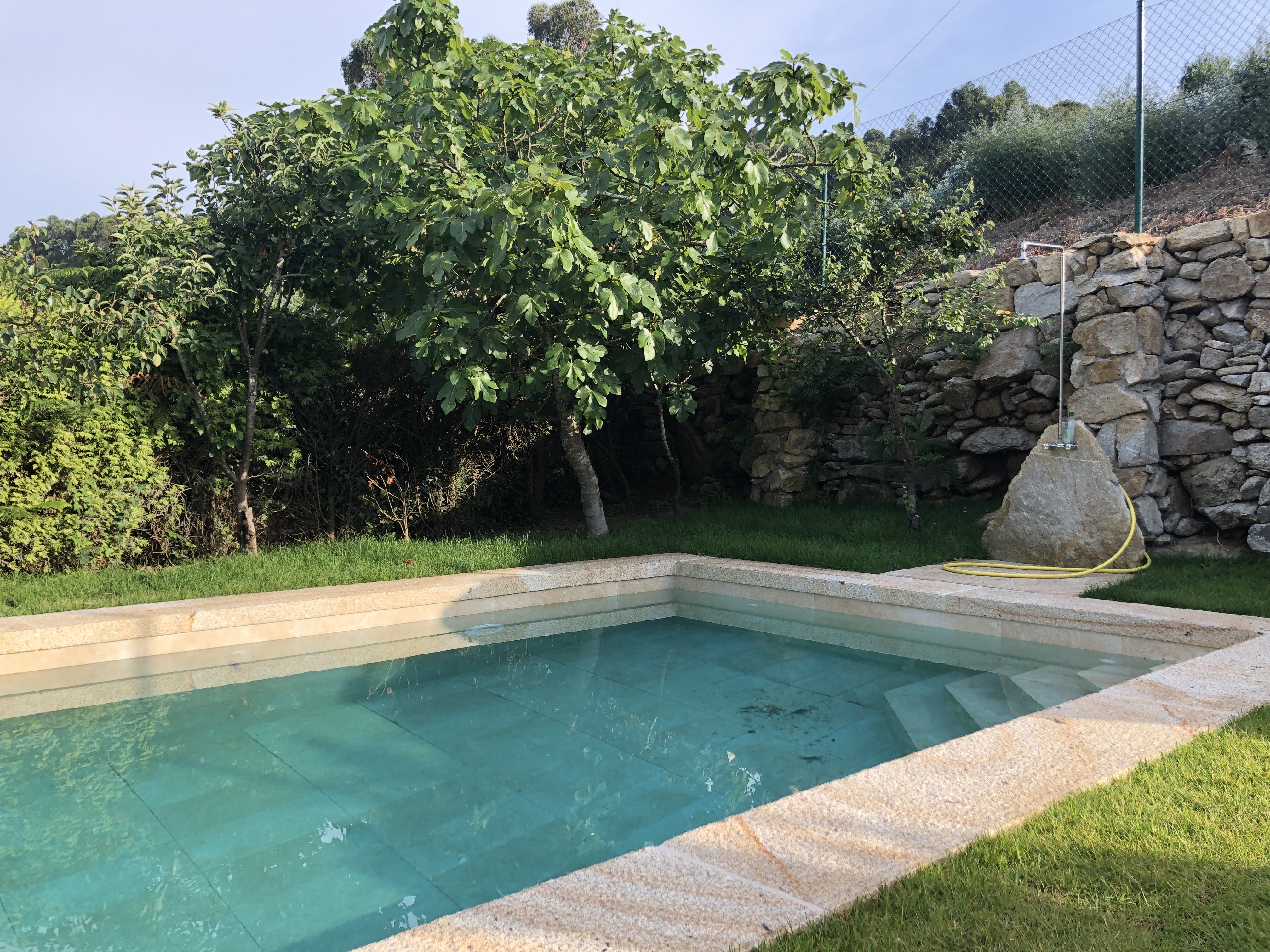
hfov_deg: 63.4
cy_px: 476
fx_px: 1027
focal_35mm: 28
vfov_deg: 49.7
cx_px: 635
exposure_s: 1/445
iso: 20
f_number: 1.8
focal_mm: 4
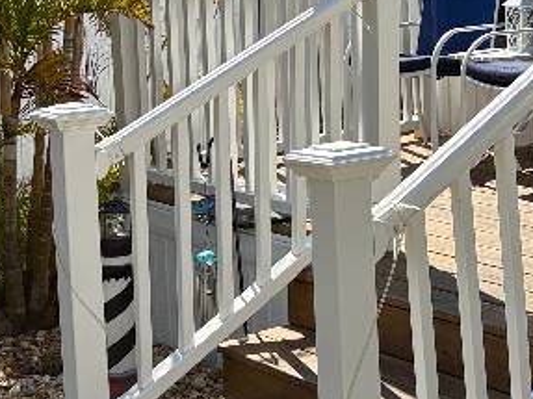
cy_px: 45
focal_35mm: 77
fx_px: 1185
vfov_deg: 18.8
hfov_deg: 24.7
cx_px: 468
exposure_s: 1/2985
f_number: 1.6
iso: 50
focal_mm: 5.96
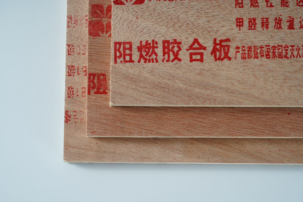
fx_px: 884
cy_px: 101
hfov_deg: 19.5
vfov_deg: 13.0
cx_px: 152
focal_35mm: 105
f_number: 8
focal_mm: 105
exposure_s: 1/125
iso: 100
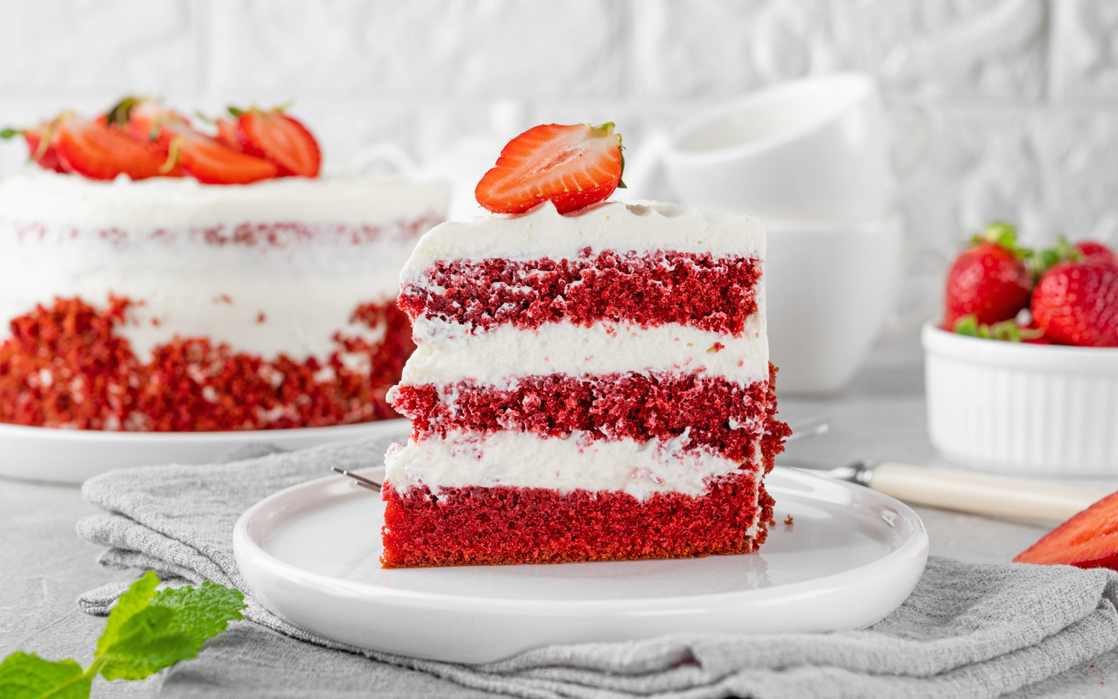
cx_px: 556
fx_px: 2194
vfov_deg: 18.1
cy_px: 326
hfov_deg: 28.6
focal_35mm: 72
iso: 320
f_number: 9
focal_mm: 70
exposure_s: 1/200
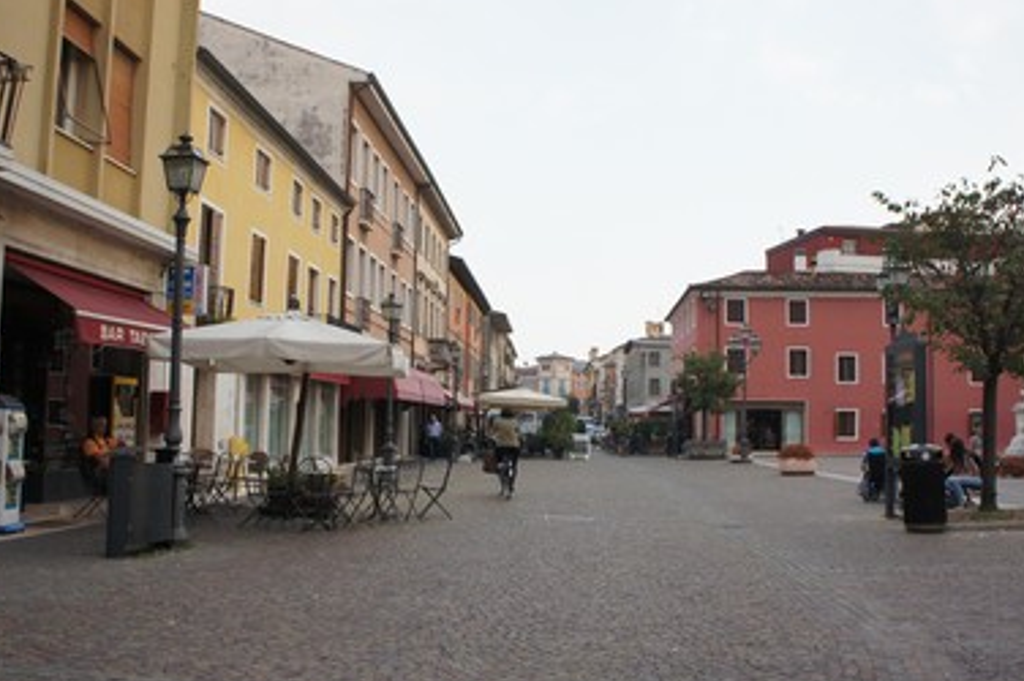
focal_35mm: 33
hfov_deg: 57.3
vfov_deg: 39.9
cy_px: 349
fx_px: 938
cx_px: 501
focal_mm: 18
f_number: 6.3
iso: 500
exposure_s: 1/250
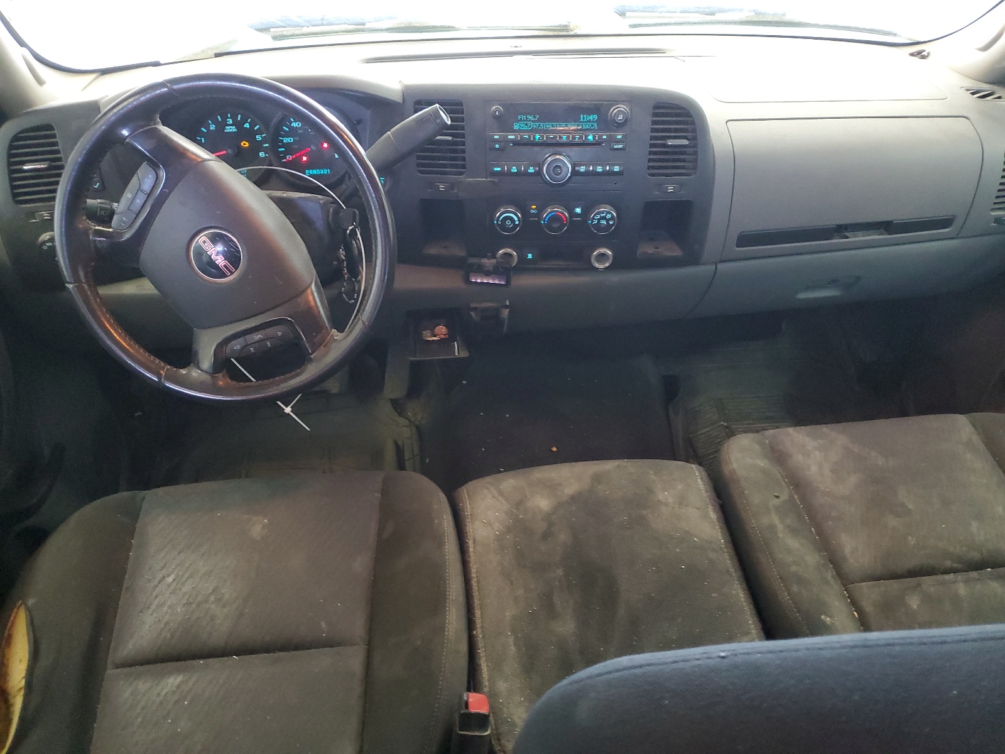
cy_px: 377
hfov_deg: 67.3
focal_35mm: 26
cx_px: 502
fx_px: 755
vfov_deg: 53.1
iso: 356
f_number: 1.5
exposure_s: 1/40
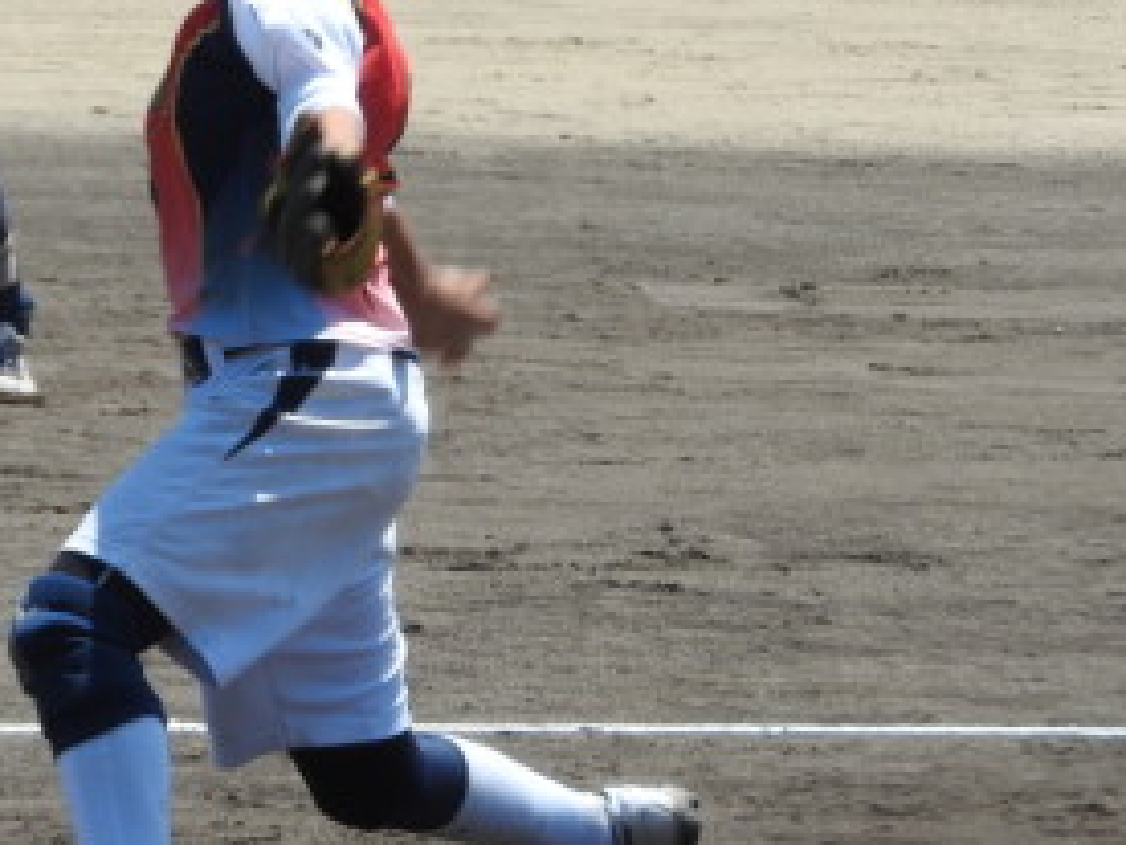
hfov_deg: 4.1
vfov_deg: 3.1
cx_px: 143
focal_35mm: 478
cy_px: 335
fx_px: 15549
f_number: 5.3
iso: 100
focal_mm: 39.4
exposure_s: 1/500
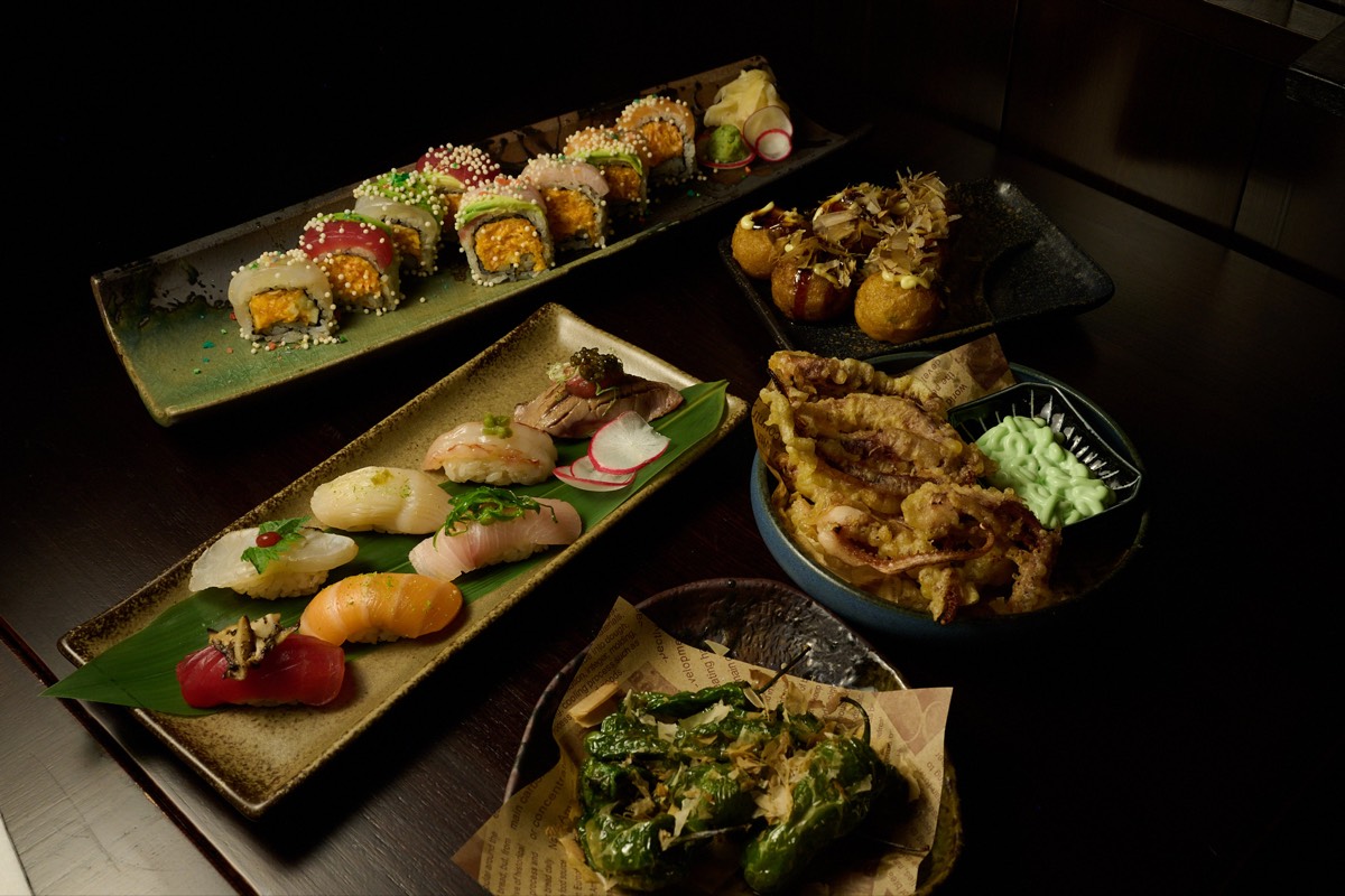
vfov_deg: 32.6
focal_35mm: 41
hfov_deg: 47.4
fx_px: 1532
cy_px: 448
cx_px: 672
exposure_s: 1/40
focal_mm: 41
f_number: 13
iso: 1250
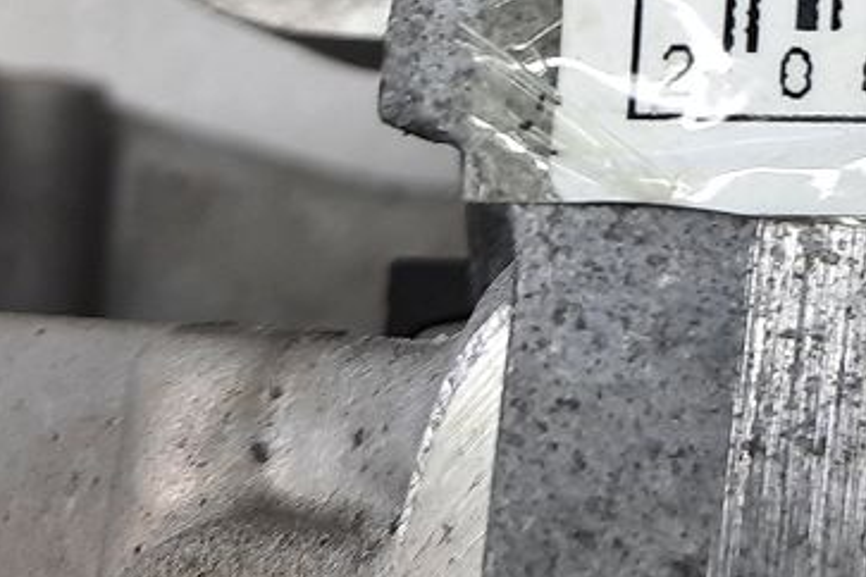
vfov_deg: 14.6
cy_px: -324
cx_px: 1116
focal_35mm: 86
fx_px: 2069
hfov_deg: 21.5
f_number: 2
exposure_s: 1/50
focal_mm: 4.6
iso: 32
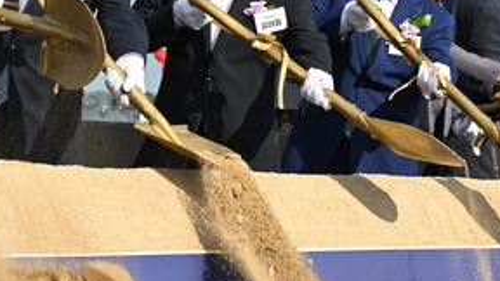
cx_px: 335
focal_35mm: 158
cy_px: 56
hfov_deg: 13.6
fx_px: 2095
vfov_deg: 7.7
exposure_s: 1/320
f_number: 7.1
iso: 100
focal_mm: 62
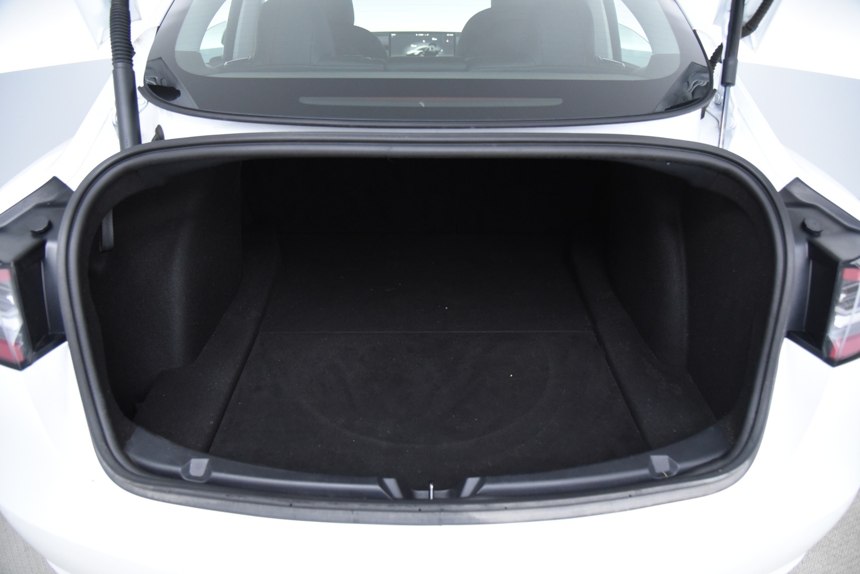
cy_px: 287
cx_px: 430
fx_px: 574
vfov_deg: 53.2
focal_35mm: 24
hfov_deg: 73.7
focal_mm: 24
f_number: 4
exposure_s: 1/80
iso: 4000
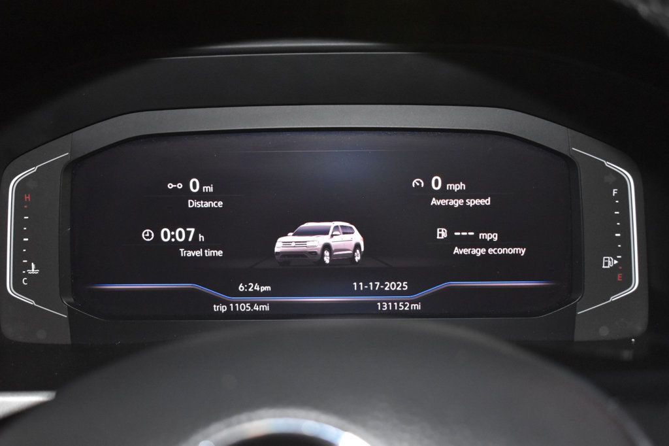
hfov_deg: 38.9
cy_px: 223
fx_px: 947
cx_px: 334
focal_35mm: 51
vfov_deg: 26.5
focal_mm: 34
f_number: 4.5
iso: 3200
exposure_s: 1/15
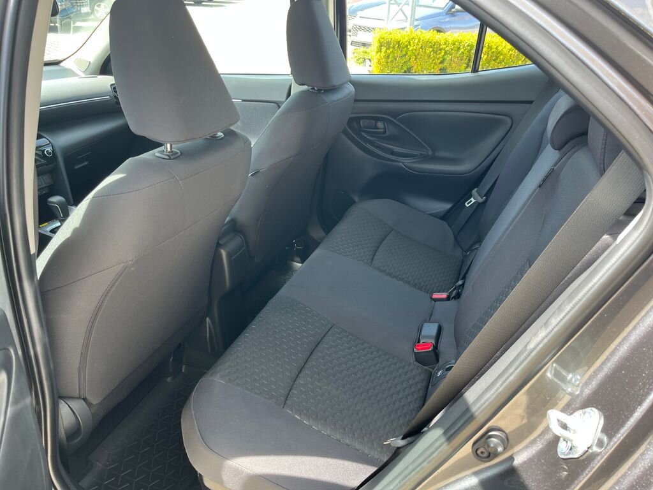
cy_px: 245
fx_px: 490
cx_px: 326
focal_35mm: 26
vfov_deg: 53.1
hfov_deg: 67.3
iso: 80
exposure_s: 1/122
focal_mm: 5.1
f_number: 1.6
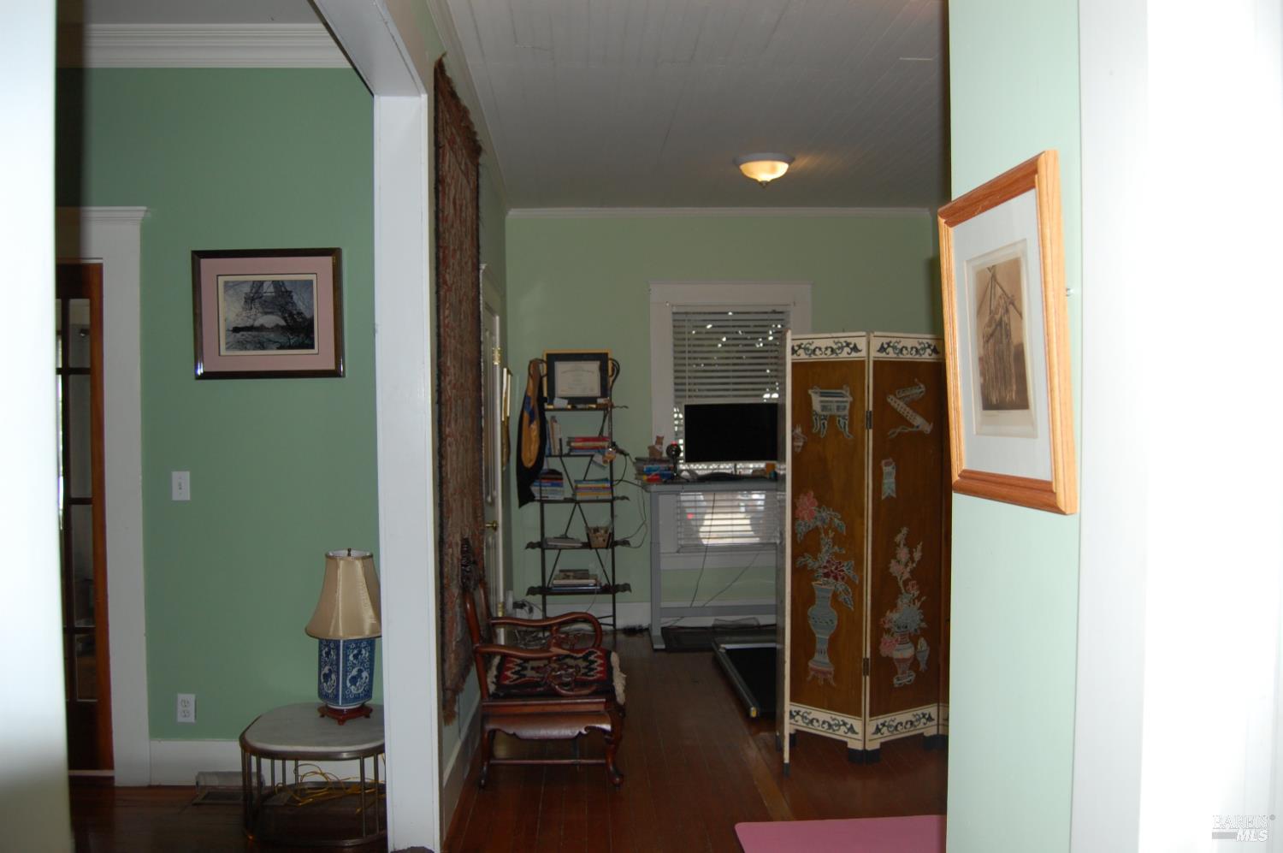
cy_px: 426
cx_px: 642
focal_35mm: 27
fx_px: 961
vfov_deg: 47.8
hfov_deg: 67.4
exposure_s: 1/60
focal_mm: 18
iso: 400
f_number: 3.5
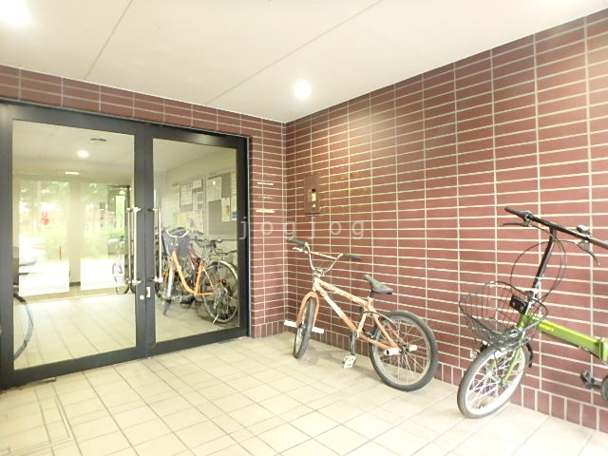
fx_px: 369
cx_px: 304
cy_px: 228
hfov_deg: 79.0
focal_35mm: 21
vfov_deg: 63.4
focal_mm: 3.7
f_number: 3.5
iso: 800
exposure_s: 1/8
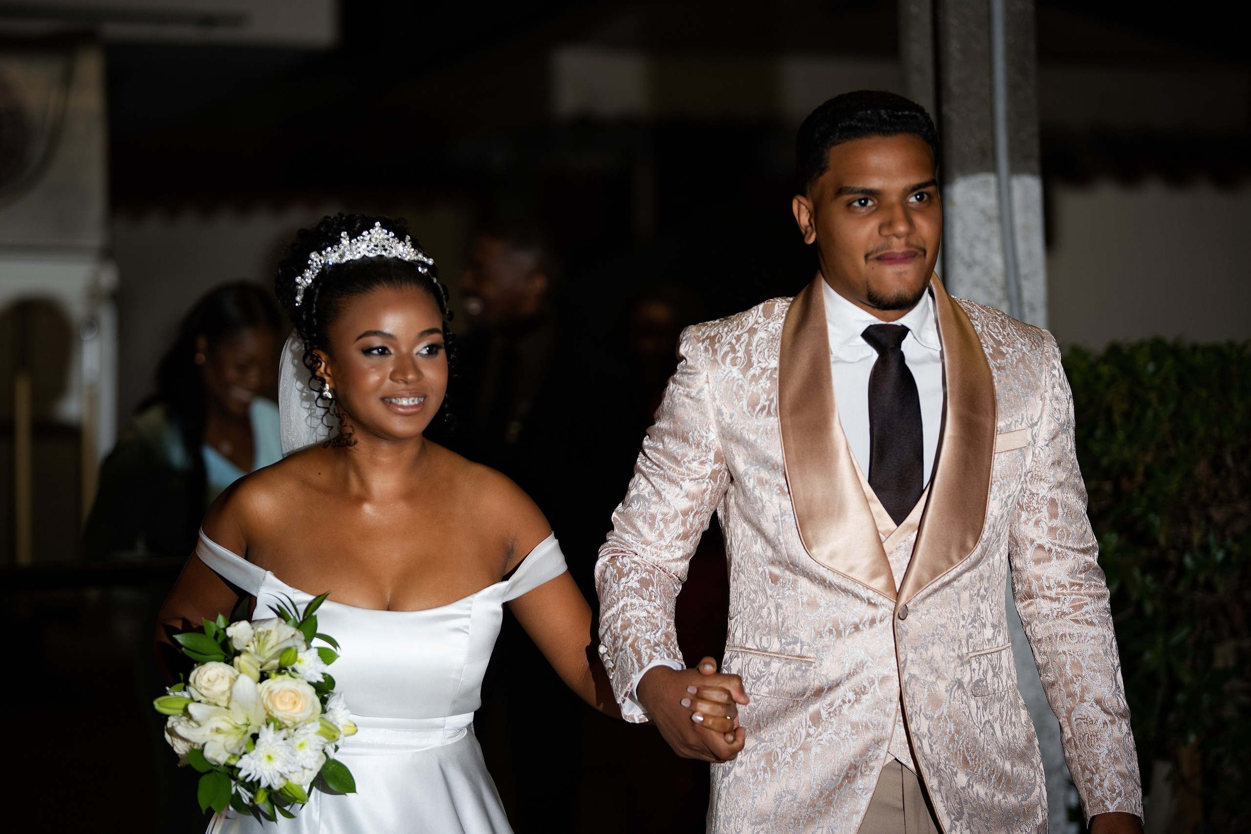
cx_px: 626
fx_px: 4274
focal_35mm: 123
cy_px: 417
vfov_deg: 11.1
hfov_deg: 16.7
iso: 500
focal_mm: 123
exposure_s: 1/160
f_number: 2.8
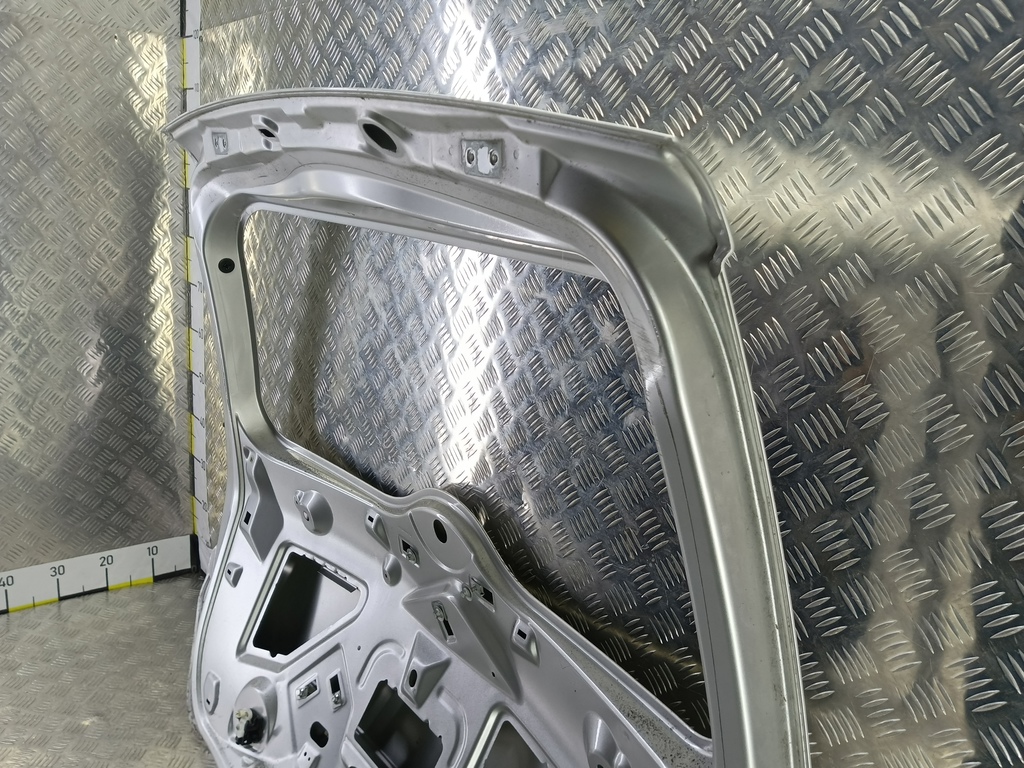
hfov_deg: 73.9
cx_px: 512
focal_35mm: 23
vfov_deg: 58.9
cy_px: 384
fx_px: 680
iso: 95
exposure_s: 1/50
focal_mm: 4.11
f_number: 1.6
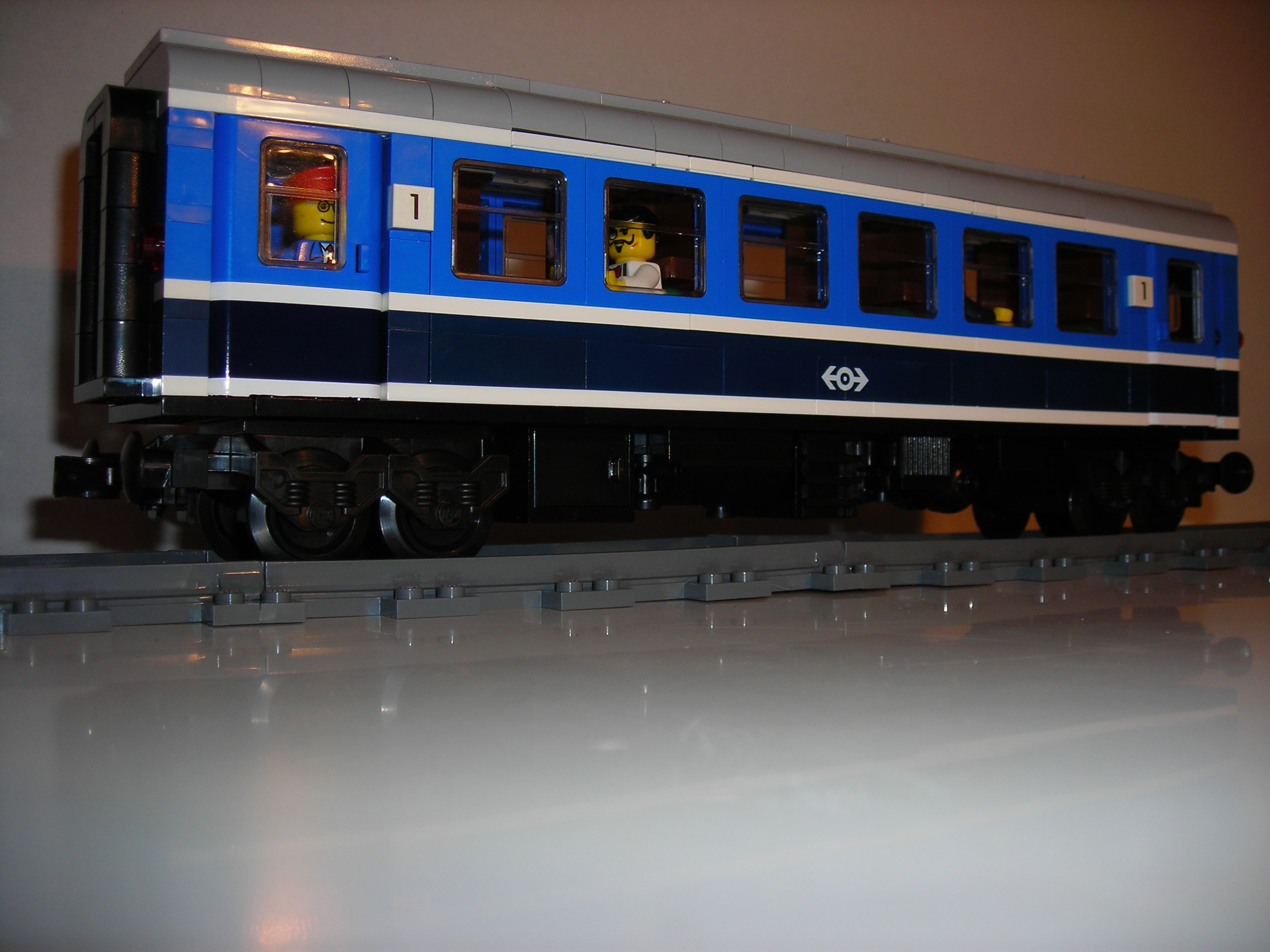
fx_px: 1394
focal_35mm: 38
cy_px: 476
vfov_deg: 37.7
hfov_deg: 49.0
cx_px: 635
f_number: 3.2
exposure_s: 1/60.1
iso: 50
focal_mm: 6.3
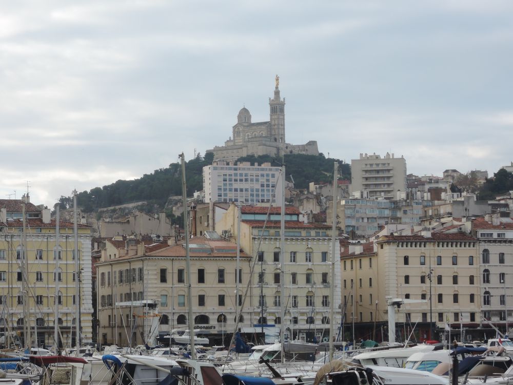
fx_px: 1778
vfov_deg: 12.3
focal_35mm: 120
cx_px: 256
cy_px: 192
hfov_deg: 16.4
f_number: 7.1
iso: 90
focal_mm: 25.5
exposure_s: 1/125
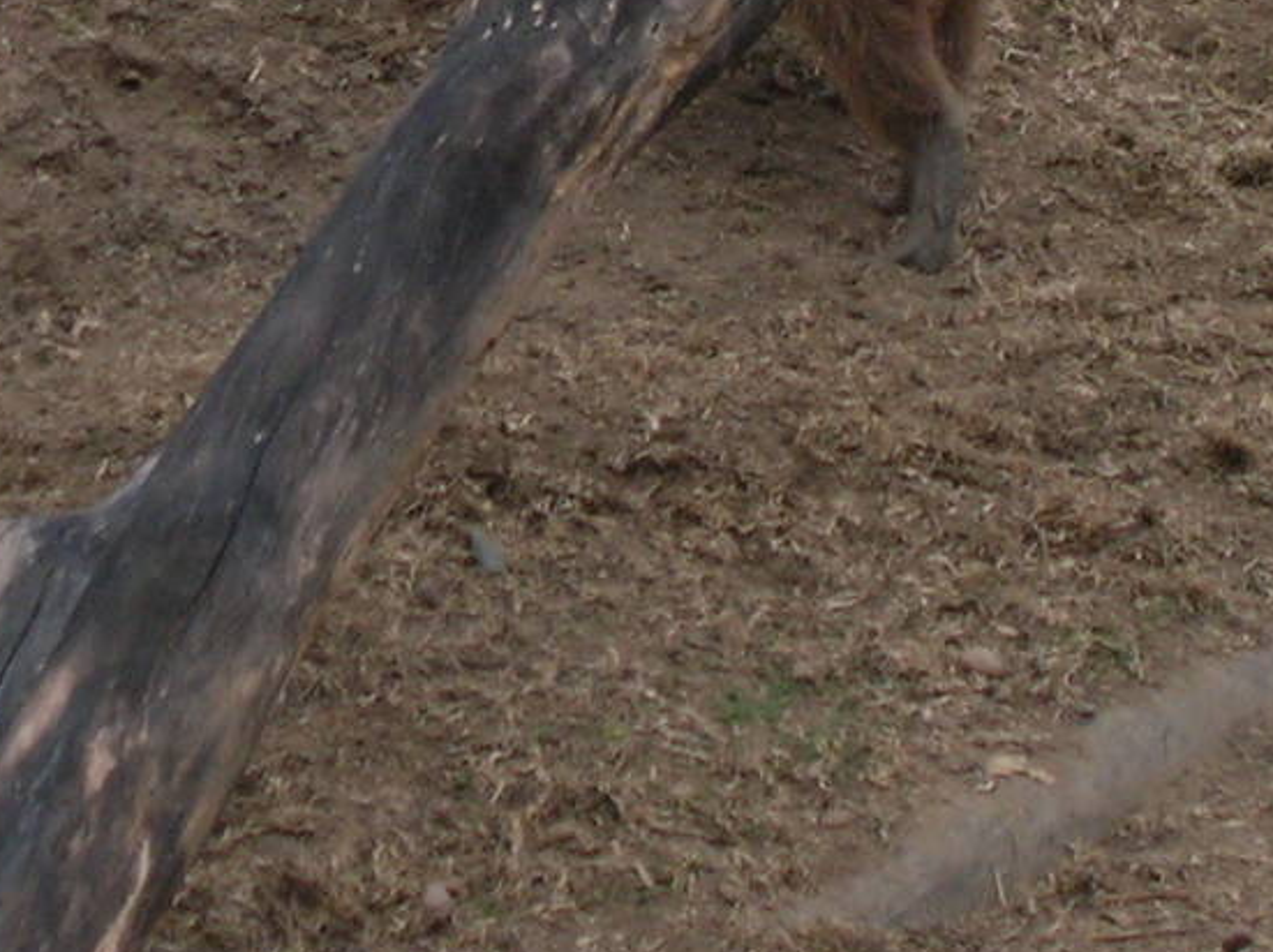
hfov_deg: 6.7
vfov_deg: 5.0
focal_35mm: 296
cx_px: 113
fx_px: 10874
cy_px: -184
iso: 78
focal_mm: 17.1
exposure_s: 1/60.1
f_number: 4.9
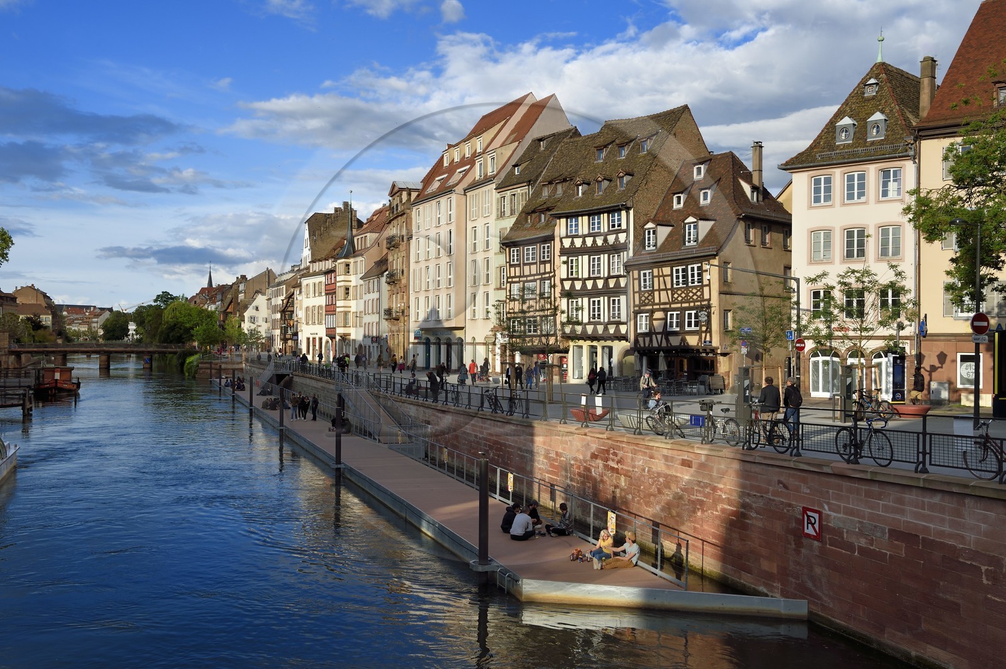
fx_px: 1061
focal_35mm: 38
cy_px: 334
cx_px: 503
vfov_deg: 35.0
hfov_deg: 50.7
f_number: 11
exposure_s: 1/250
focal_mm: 38
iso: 200
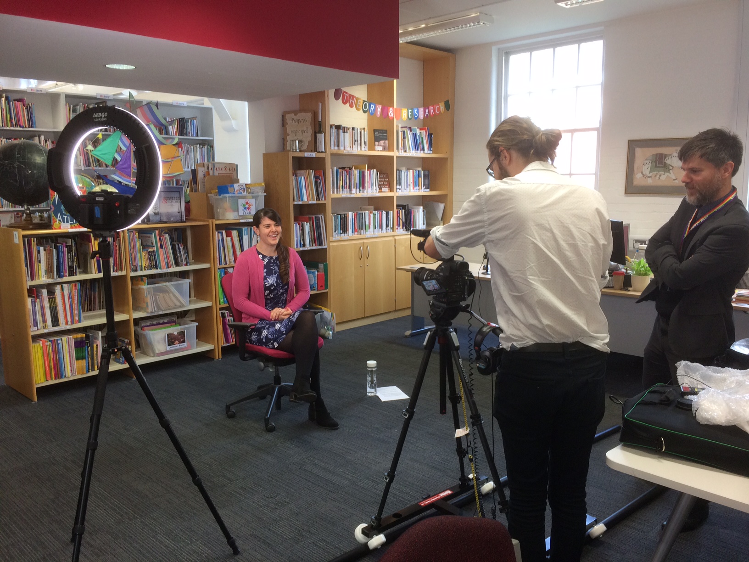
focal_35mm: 29
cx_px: 374
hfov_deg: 61.7
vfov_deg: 48.2
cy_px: 281
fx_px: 627
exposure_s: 1/33
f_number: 2.2
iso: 80
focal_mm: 4.15
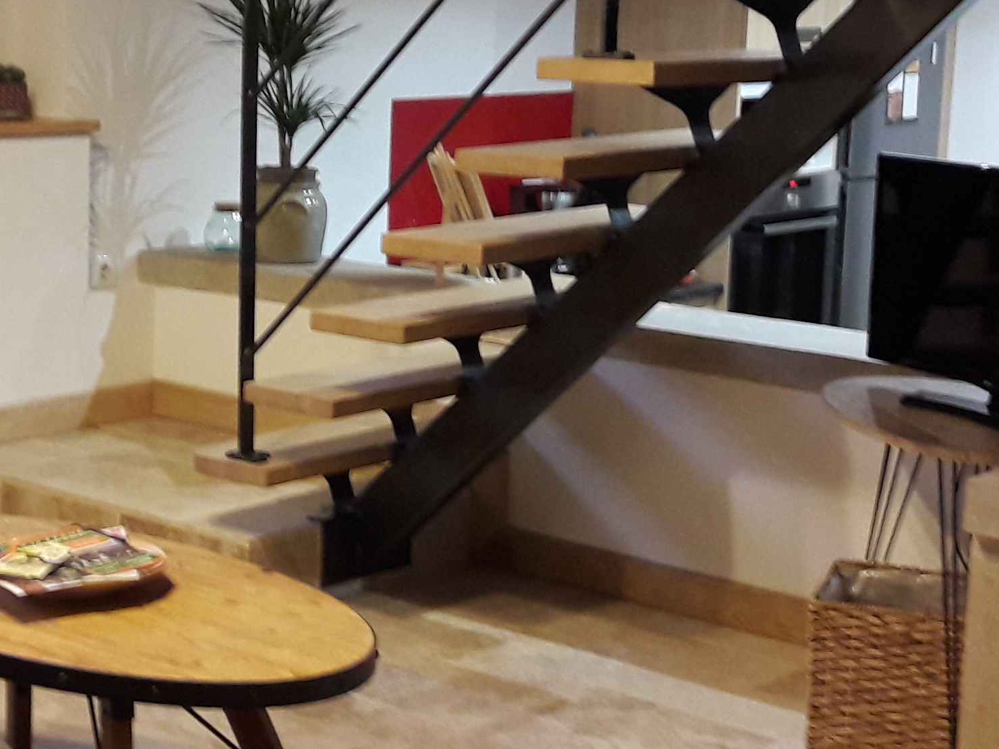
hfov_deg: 24.6
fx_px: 2251
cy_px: 304
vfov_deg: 18.9
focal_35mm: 78
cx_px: 200
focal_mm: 3.7
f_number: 1.9
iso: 160
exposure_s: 1/20
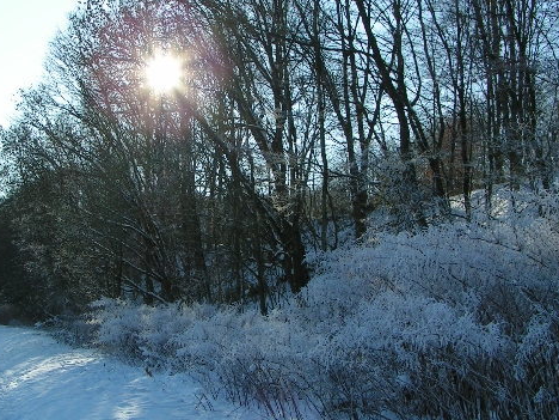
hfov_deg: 36.5
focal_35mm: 52
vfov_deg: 28.0
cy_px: 190
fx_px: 840
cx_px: 195
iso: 50
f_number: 5.6
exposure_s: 1/320
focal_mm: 5.8
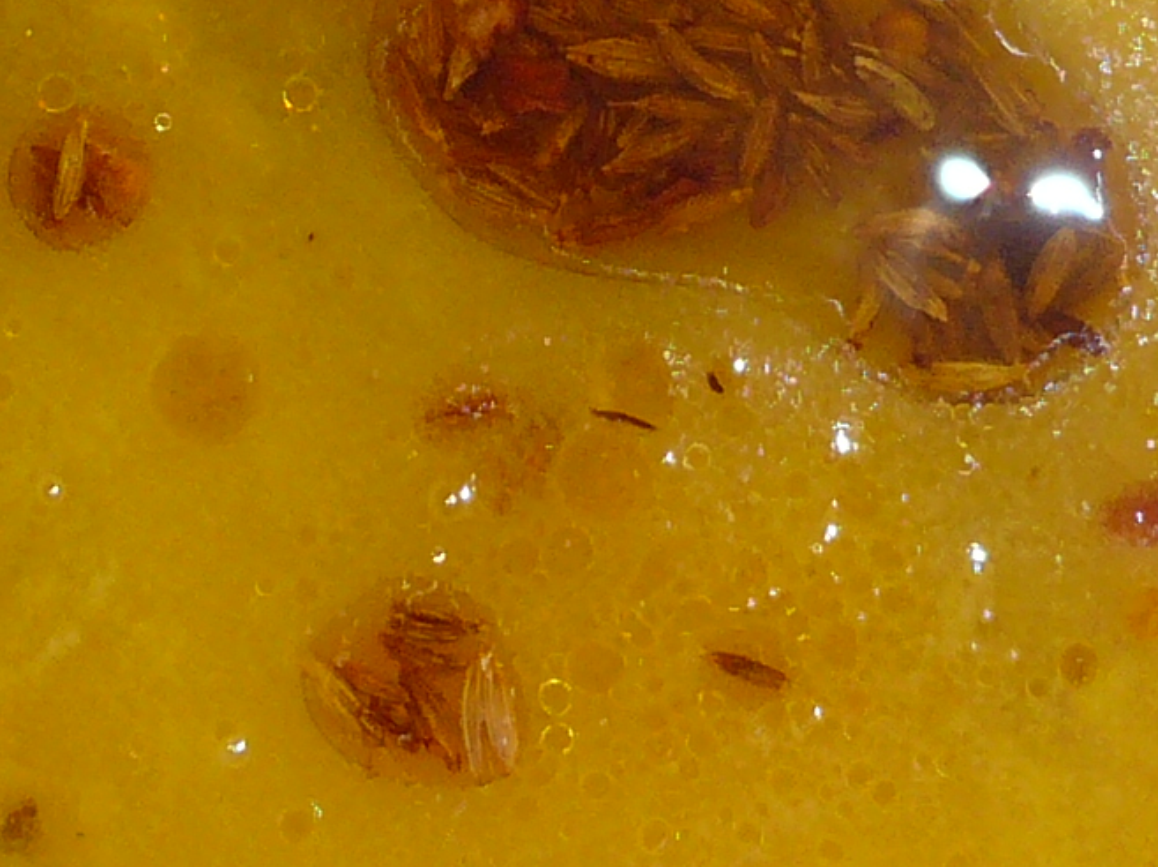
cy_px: -391
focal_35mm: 131
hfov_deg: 15.1
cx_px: 501
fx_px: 4380
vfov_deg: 10.9
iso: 100
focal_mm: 4.6
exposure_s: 1/30
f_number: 2.8
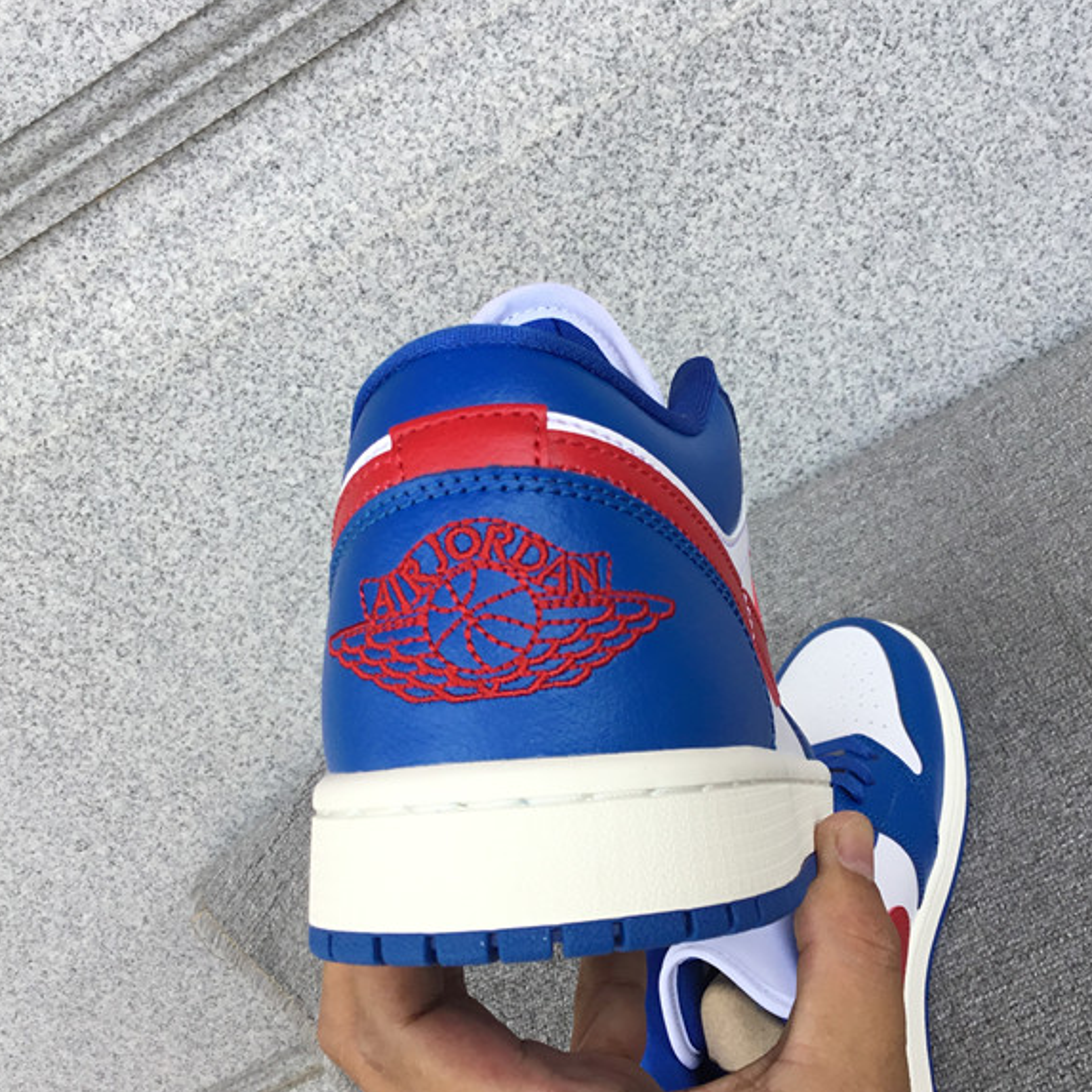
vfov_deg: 39.2
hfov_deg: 39.1
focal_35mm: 43
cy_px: 575
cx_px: 633
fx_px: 1535
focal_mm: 3.3
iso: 25
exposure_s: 1/259
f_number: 2.4
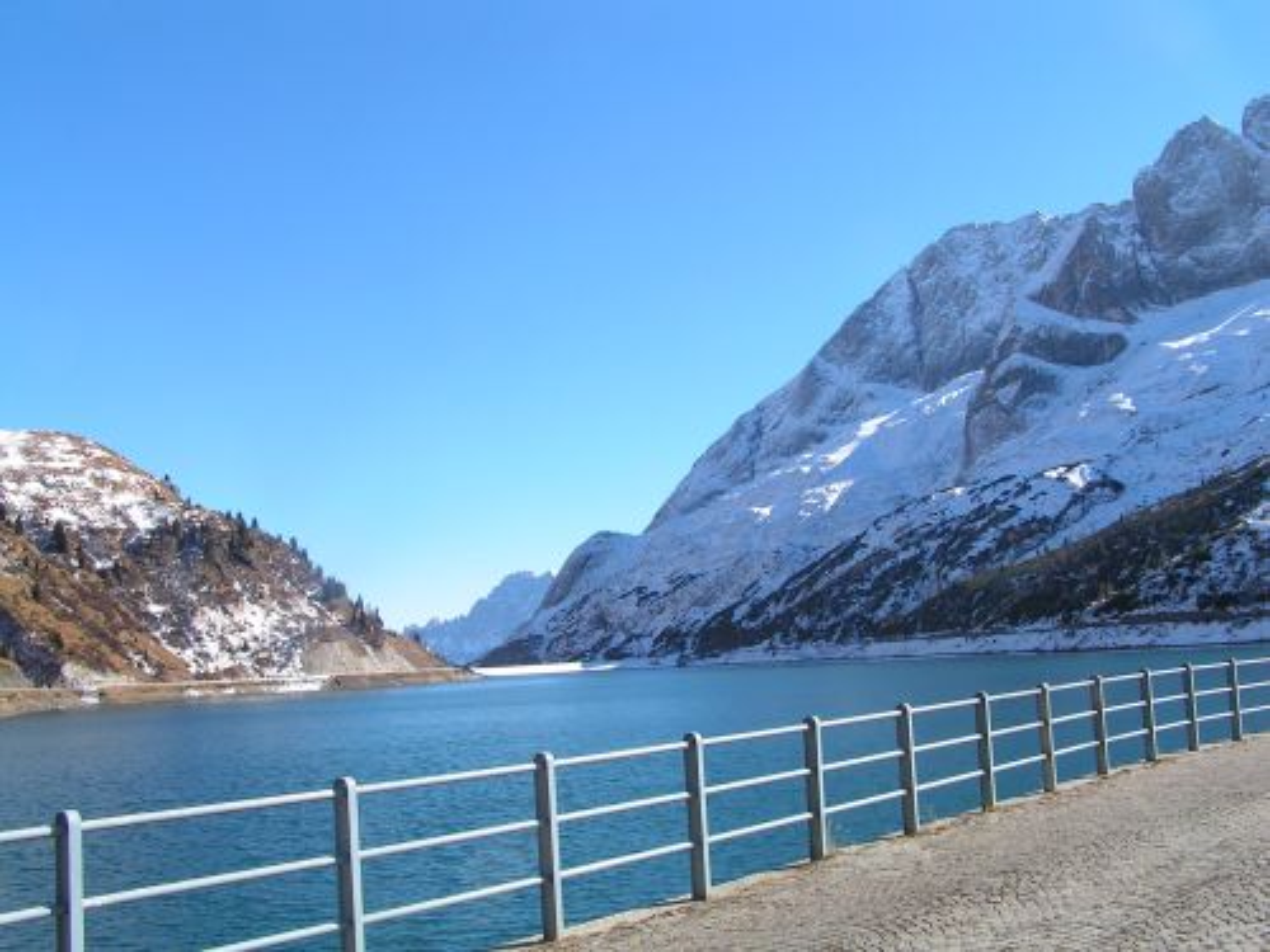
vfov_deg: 37.7
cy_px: 476
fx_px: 1394
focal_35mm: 38
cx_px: 635
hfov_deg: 49.0
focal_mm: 6.3
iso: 50
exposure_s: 1/200
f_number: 5.6
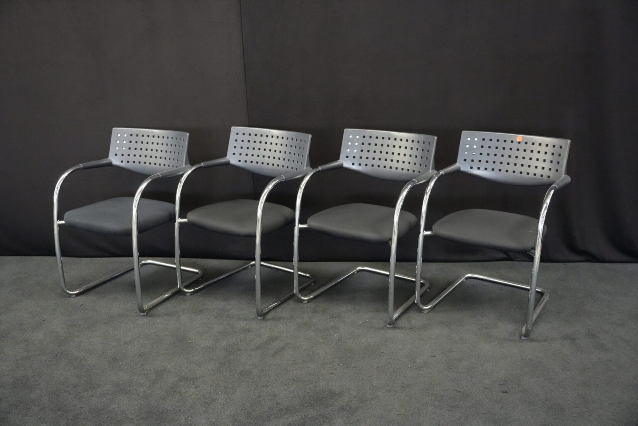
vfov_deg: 40.0
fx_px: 585
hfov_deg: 57.2
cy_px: 213
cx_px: 319
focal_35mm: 33
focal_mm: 33
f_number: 4
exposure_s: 1/125
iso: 12800
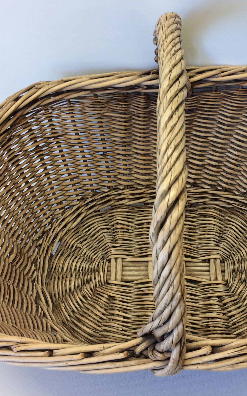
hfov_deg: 30.3
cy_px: 194
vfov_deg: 47.2
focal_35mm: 42
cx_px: 164
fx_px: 452
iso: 50
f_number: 2.2
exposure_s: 1/50
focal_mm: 4.15
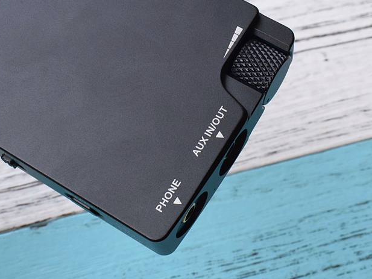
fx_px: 763
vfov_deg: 20.7
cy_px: 141
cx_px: 184
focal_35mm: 71
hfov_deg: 27.4
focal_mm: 38
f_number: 32
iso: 1600
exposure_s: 1/50
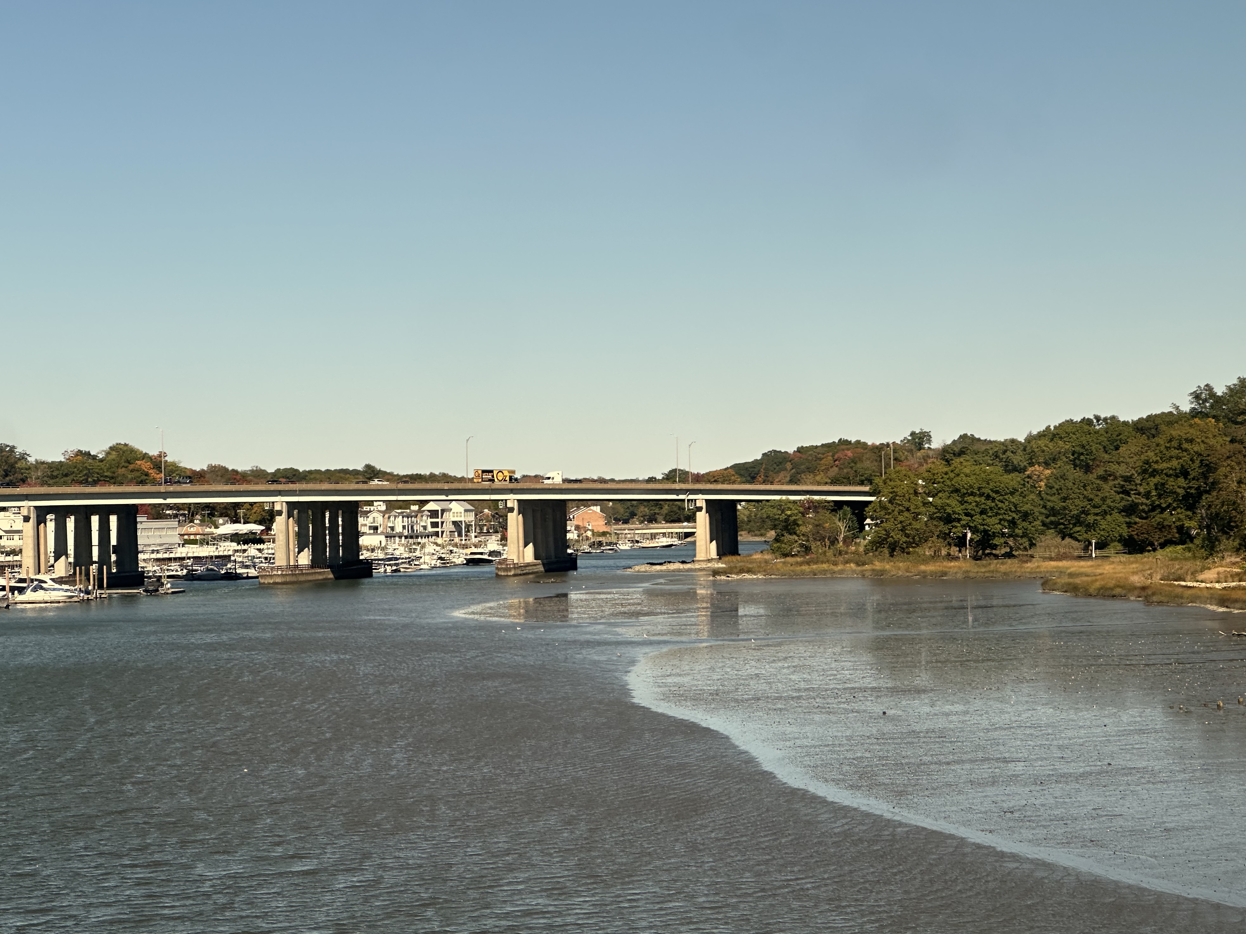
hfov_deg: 24.7
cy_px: 457
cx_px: 609
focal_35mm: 79
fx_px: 2843
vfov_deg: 18.7
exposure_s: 1/277
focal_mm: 9
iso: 32
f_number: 2.8
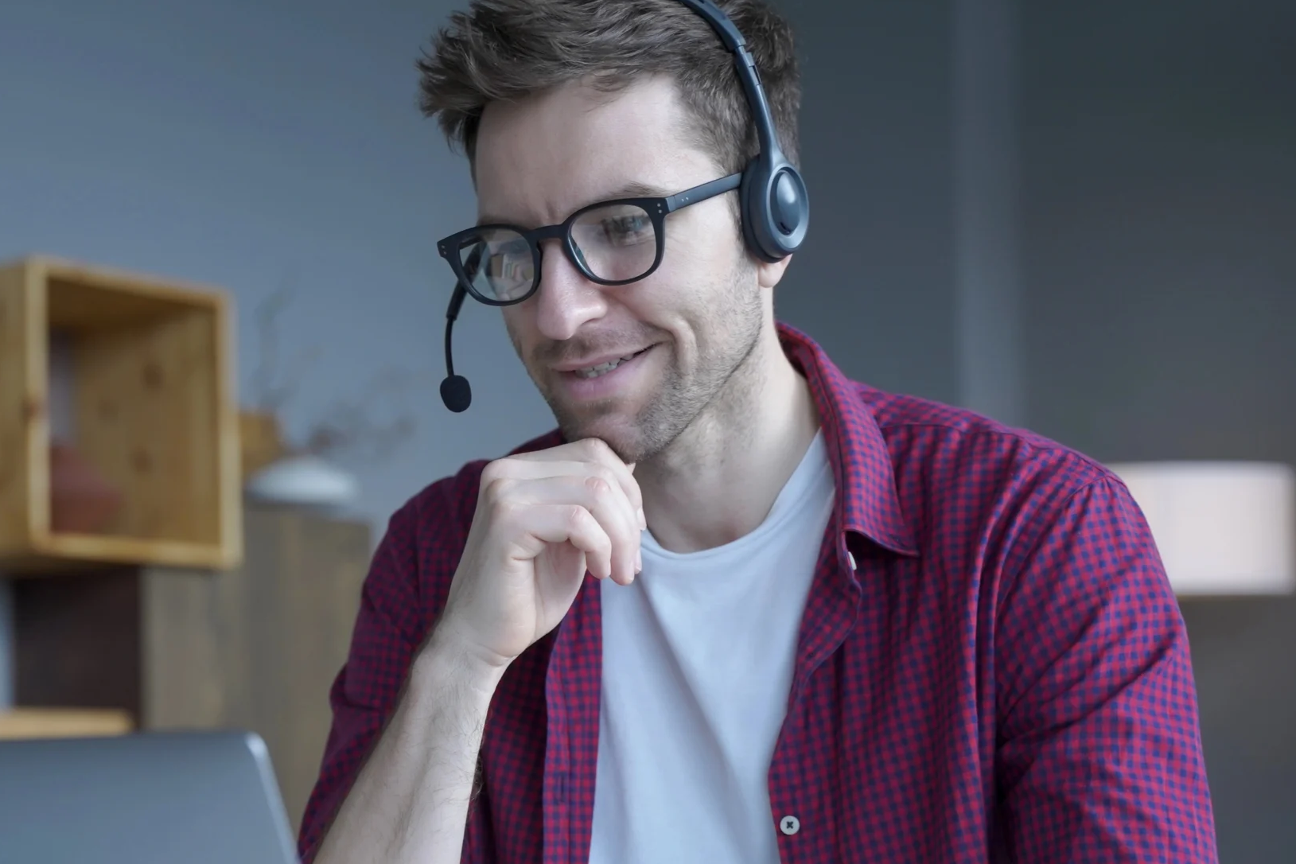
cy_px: 614
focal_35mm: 77
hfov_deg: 26.0
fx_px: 2772
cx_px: 352
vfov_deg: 17.6
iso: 640
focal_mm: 49
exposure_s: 1/200
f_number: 2.8
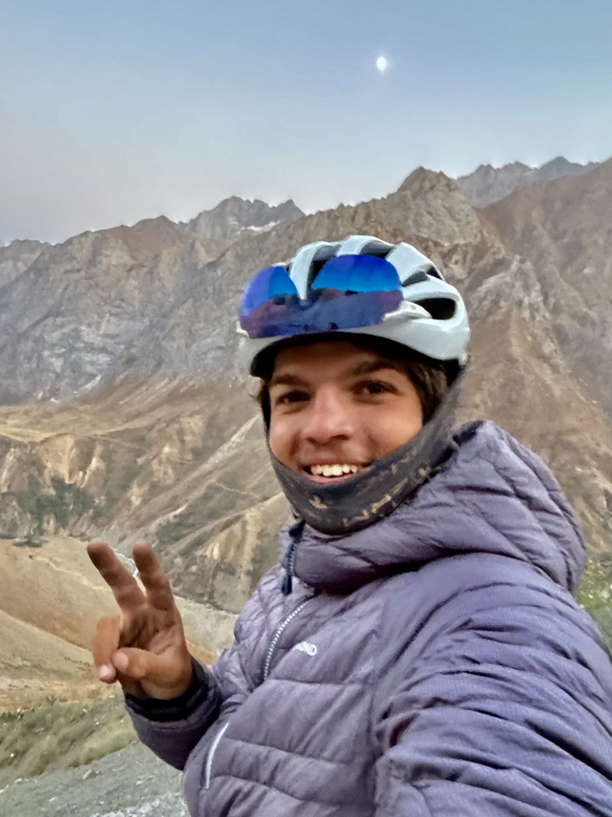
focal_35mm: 28
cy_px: 499
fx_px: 660
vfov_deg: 62.7
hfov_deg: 49.1
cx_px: 220
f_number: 2.2
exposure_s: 1/40
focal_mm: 2.22
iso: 1250
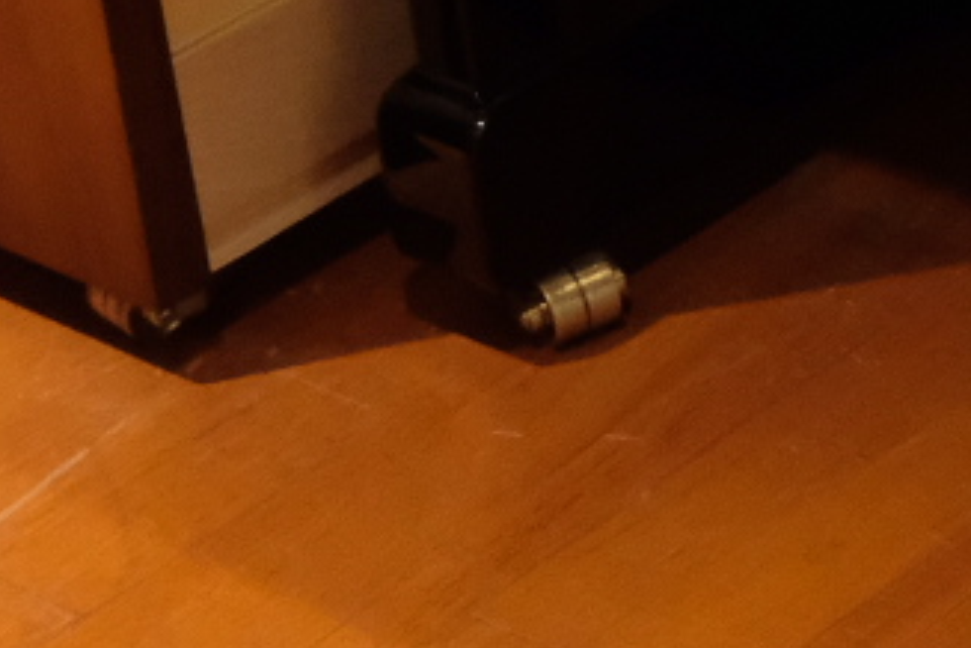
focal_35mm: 212
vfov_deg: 6.1
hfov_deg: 8.8
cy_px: -1049
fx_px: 5718
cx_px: 2343
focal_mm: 26.2
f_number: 5.6
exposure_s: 1/100
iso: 5000
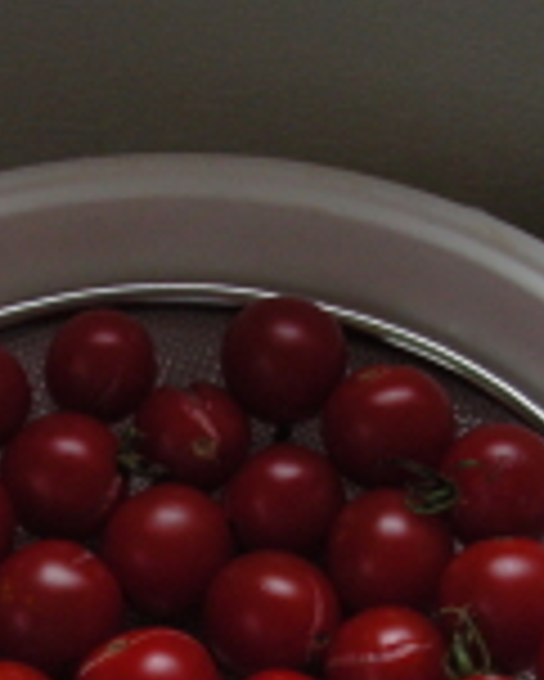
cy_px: 689
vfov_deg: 19.0
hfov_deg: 15.7
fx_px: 1970
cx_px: 162
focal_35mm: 98
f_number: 3.5
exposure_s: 1/30.1
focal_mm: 6.3
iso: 177
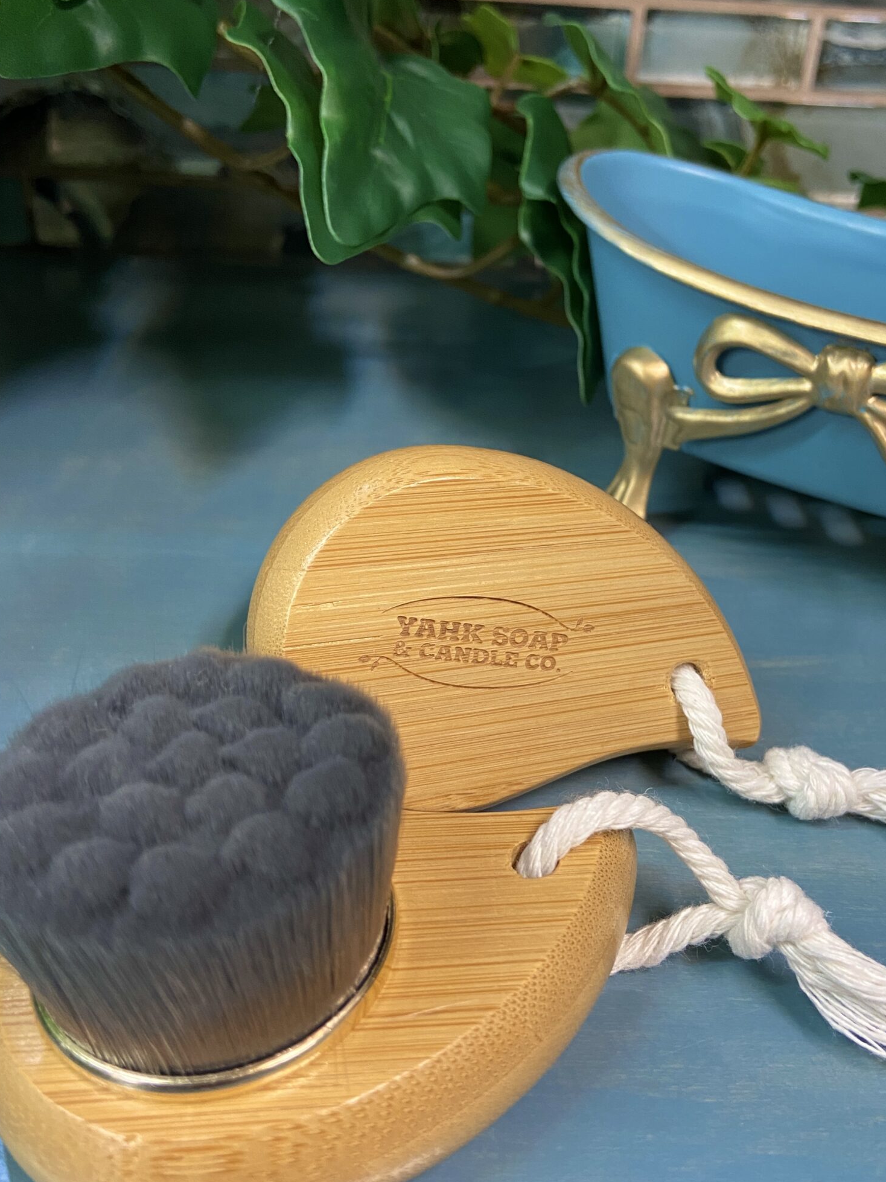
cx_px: 494
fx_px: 1161
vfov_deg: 54.0
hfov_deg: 41.7
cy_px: 601
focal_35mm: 34
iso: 200
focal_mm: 4.25
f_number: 1.8
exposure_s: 1/60
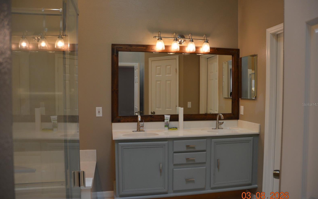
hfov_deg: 66.5
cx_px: 158
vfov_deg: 44.5
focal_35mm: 28
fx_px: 243
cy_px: 104
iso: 500
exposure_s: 1/60
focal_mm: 18
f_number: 4
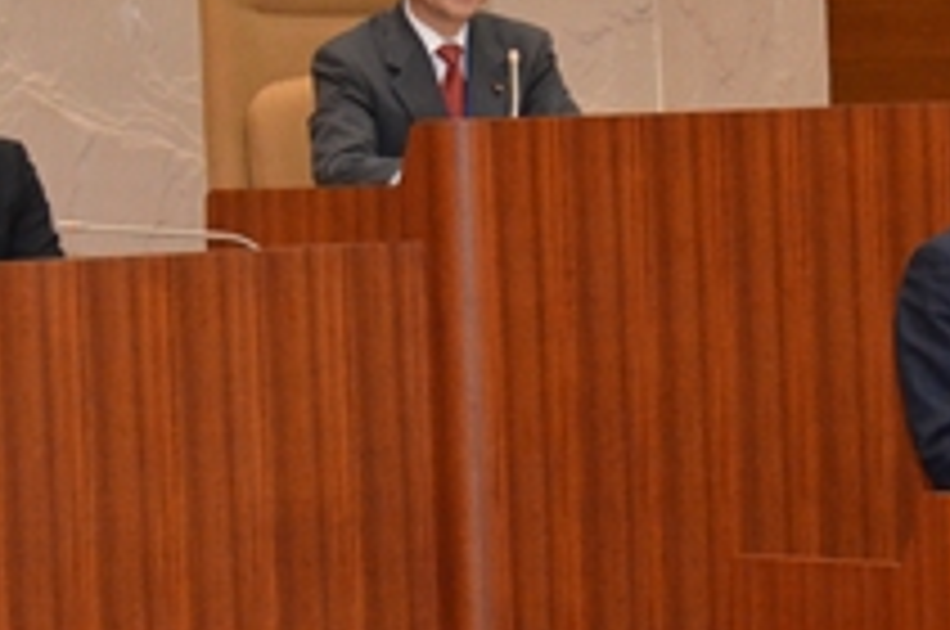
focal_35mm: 242
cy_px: 160
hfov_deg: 8.5
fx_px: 6376
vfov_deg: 5.7
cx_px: 833
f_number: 5.6
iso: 3200
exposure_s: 1/250
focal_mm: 68
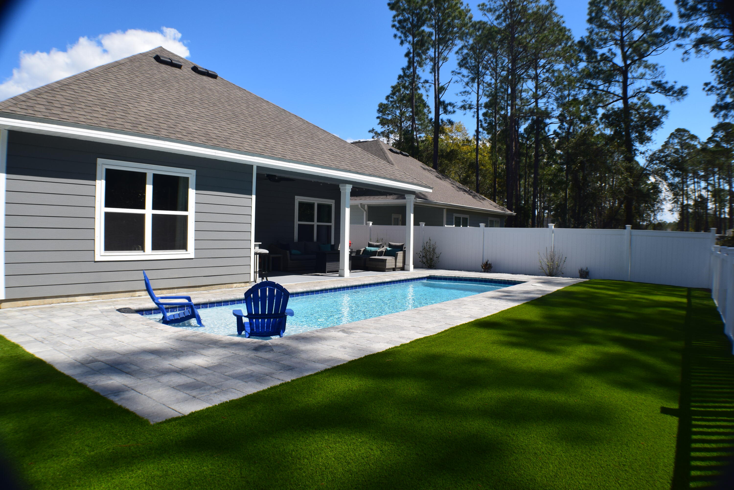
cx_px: 367
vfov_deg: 41.7
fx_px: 642
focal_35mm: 32
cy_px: 245
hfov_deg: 59.5
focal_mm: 21
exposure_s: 1/500
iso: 360
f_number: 11
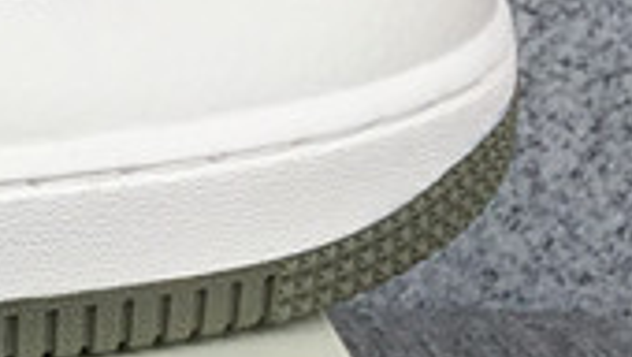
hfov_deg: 11.1
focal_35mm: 179
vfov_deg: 6.8
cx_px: -565
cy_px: 177
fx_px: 3003
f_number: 2.4
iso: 25
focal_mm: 3.3
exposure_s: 1/652
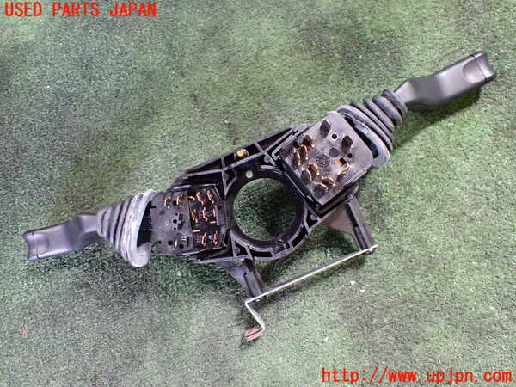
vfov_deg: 46.8
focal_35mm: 30
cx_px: 258
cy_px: 194
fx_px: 447
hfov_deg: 60.0
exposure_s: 1/30
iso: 800
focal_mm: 5.4
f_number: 2.3
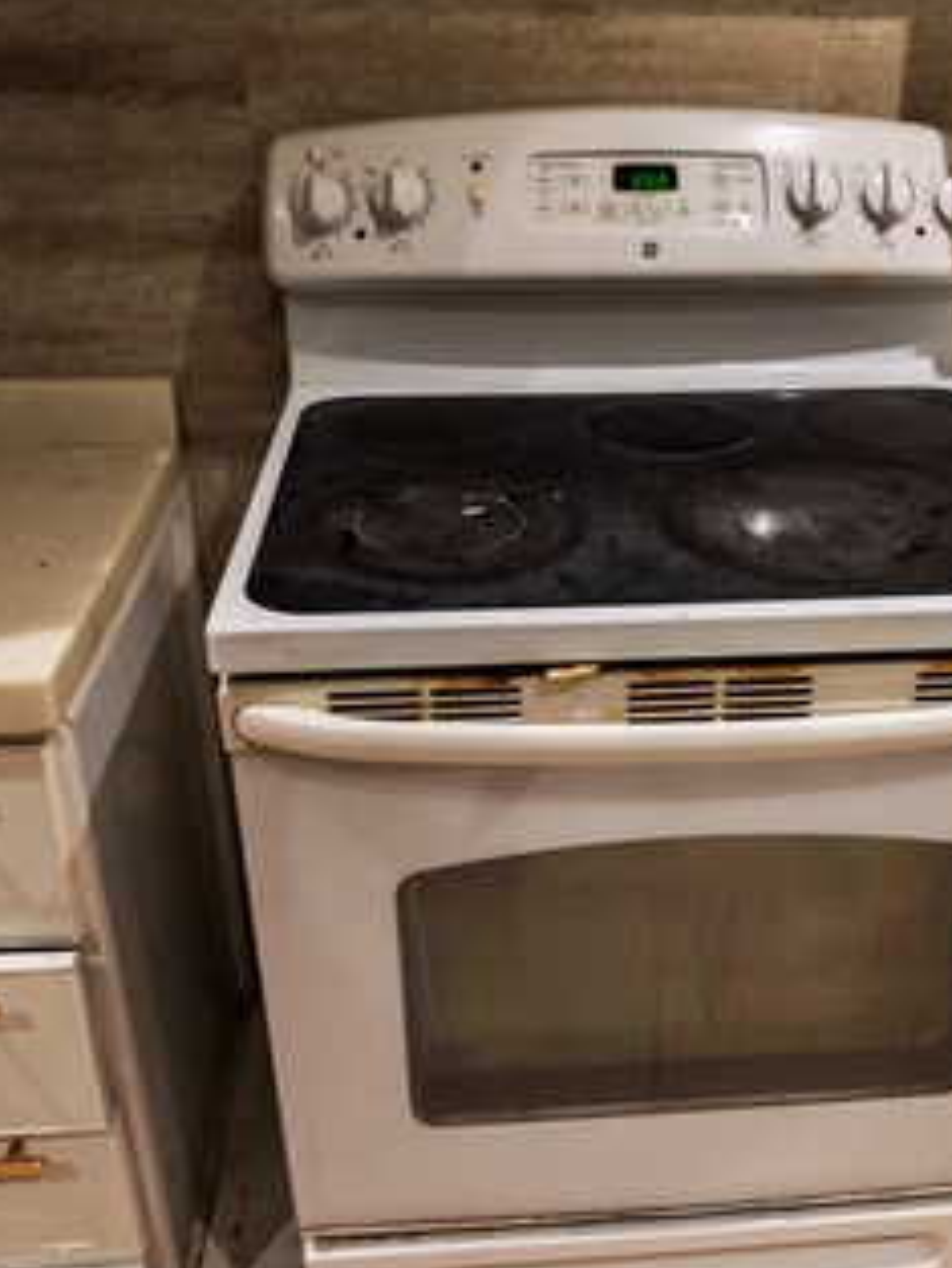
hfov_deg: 40.4
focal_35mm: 35
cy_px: 683
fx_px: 1283
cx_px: 606
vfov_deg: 52.6
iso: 320
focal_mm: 6.83
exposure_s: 1/60
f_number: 2
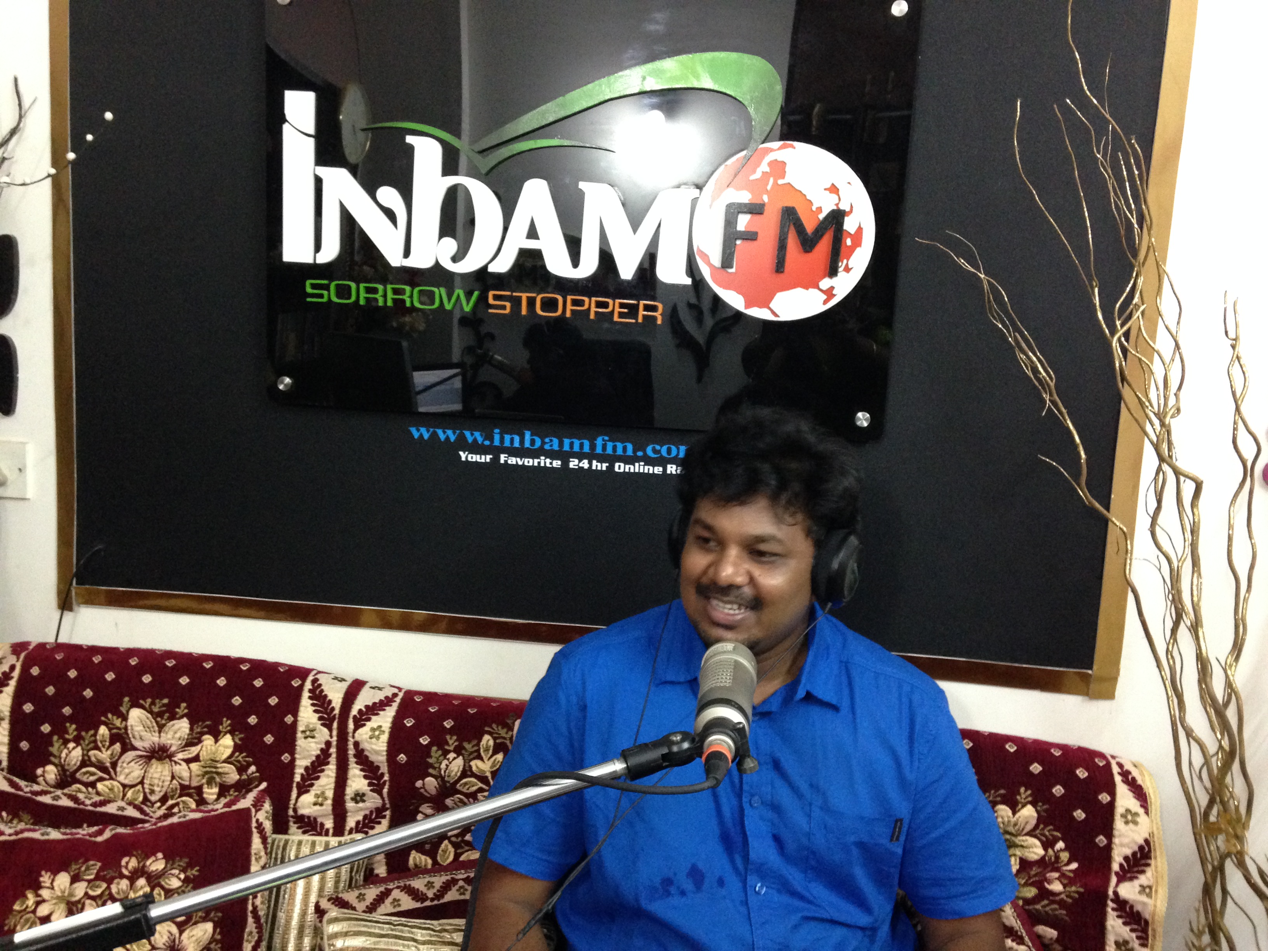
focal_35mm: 33
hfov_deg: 55.4
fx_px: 1209
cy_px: 476
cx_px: 634
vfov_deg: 42.9
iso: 400
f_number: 2.4
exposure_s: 1/15
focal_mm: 4.12
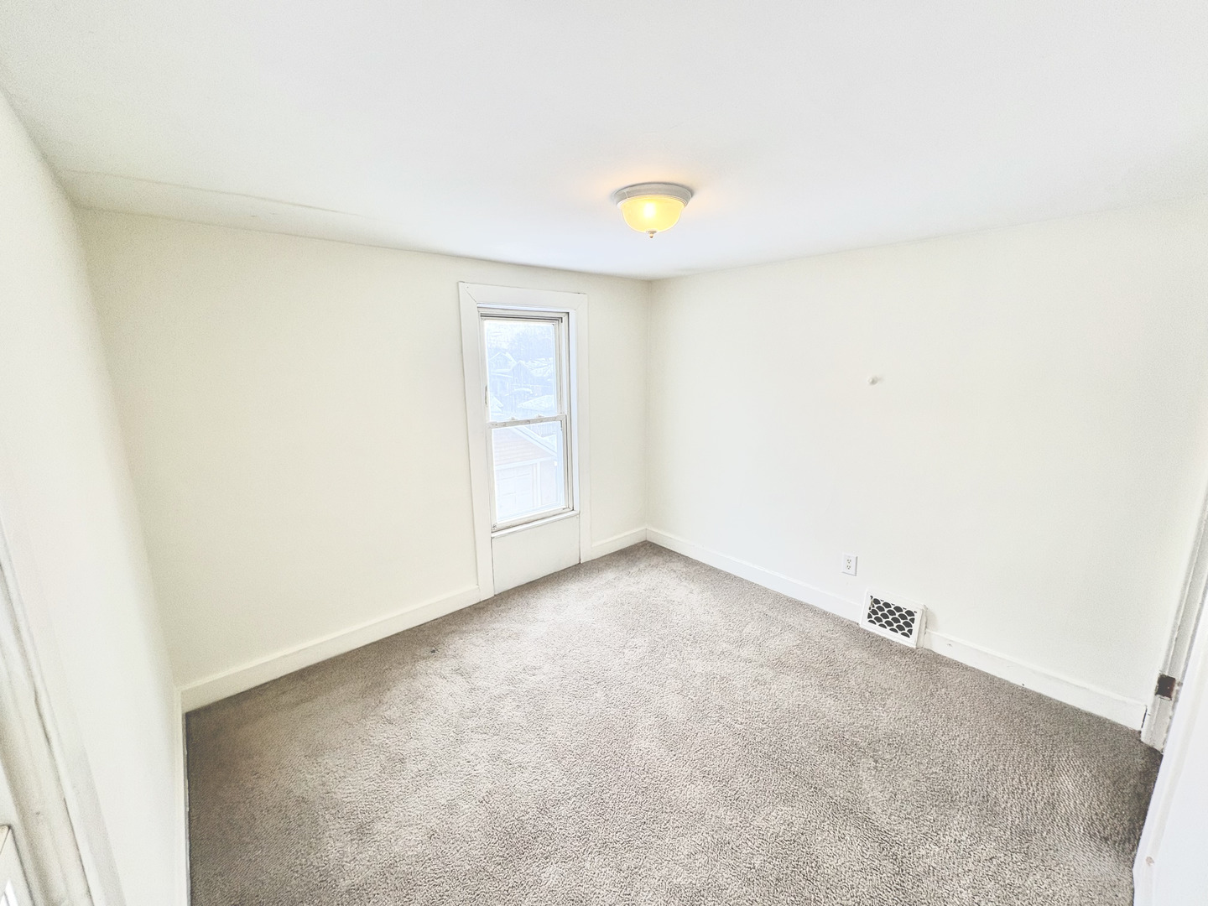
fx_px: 489
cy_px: 453
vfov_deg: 85.7
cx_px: 604
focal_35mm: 14
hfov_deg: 102.1
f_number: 2.2
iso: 64
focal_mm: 2.22
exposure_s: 1/148
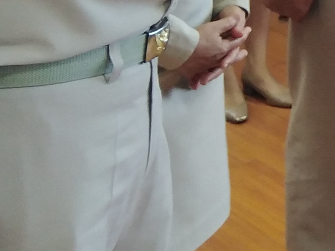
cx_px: 655
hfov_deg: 14.0
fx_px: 1161
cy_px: -179
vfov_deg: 11.6
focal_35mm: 120
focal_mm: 3.59
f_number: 1.8
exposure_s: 1/30
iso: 149
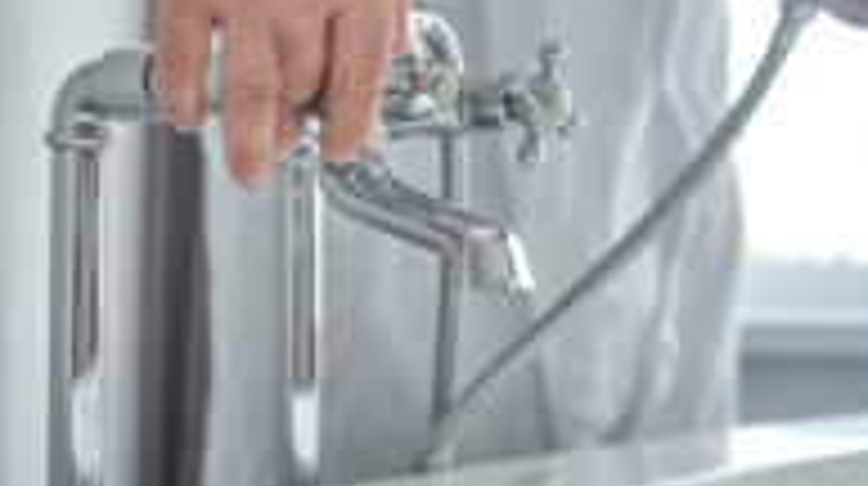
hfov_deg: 27.8
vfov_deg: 15.8
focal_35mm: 76
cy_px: 220
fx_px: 1747
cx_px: 535
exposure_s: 1/320
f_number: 2.8
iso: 200
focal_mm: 35
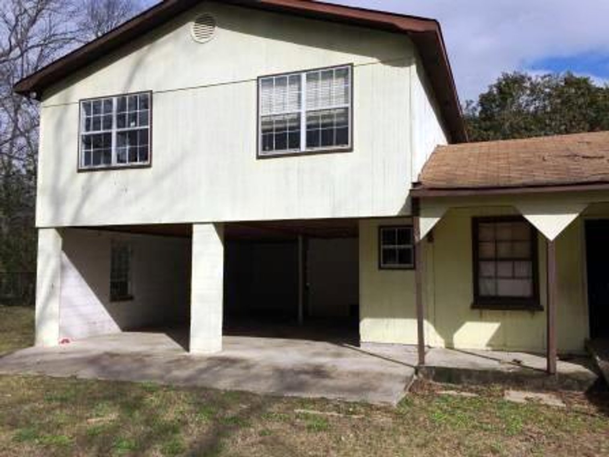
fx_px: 510
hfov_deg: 61.7
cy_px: 228
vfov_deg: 48.2
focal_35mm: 29
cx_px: 304
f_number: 2.2
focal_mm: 4.15
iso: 32
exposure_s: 1/4115
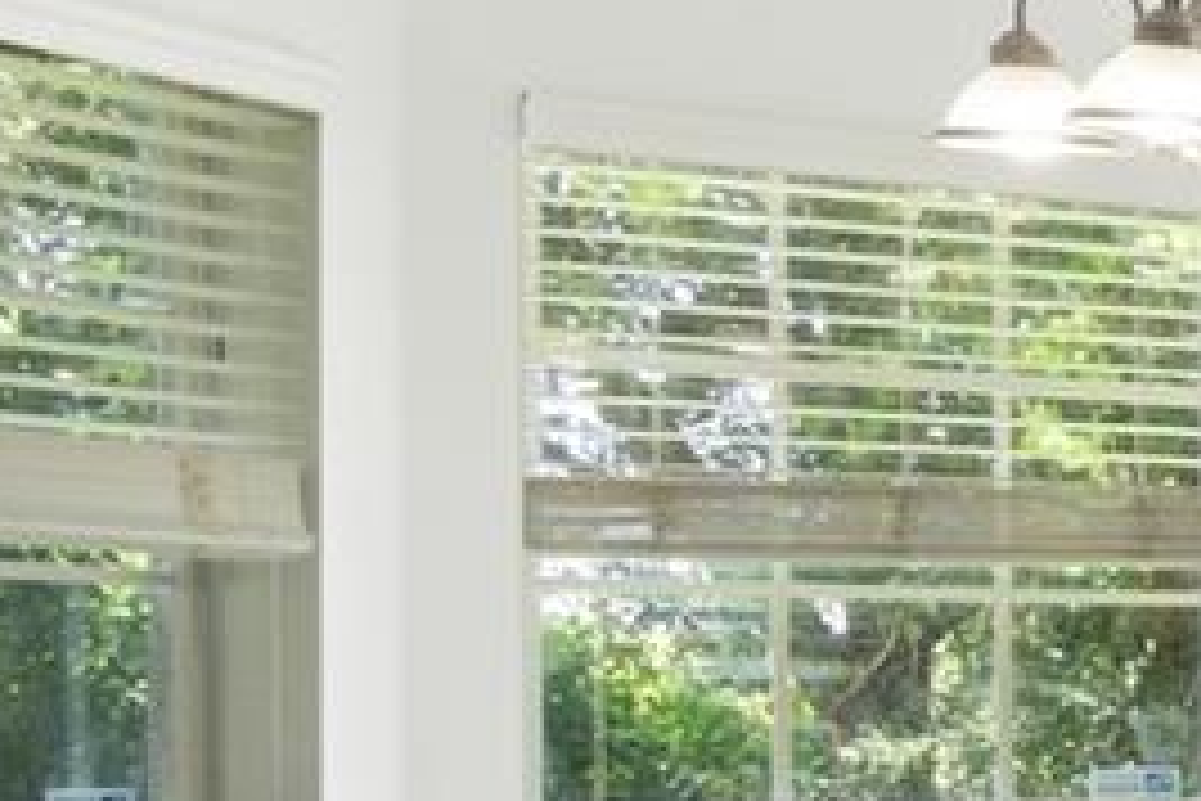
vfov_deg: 15.0
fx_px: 3002
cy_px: 765
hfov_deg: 14.0
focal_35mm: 90
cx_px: 3005
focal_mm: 10
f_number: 9
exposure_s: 1/8
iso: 200
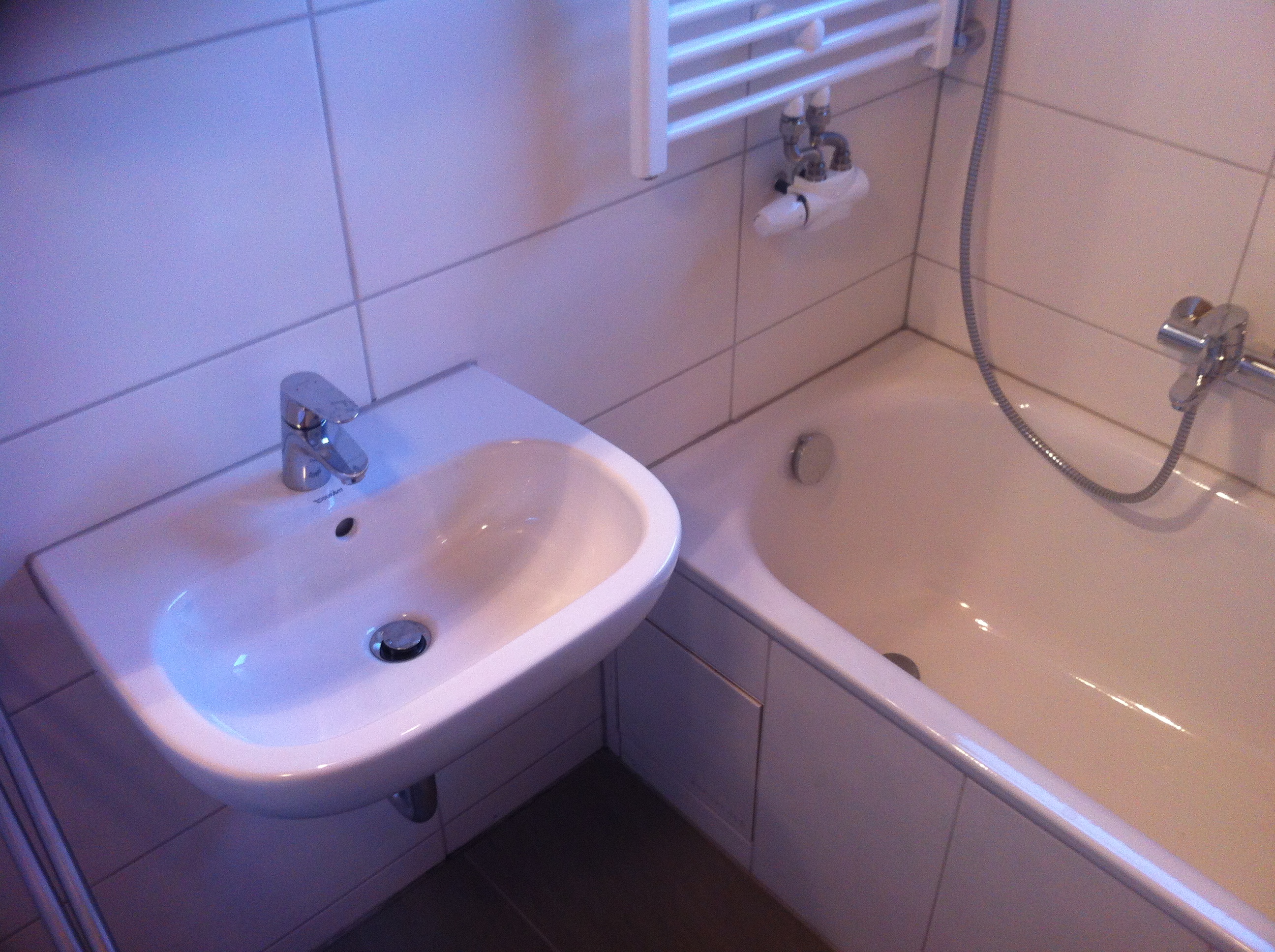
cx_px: 638
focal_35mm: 35
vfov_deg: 40.6
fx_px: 1287
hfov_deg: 52.7
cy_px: 476
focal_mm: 3.85
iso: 100
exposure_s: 1/17
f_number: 2.8
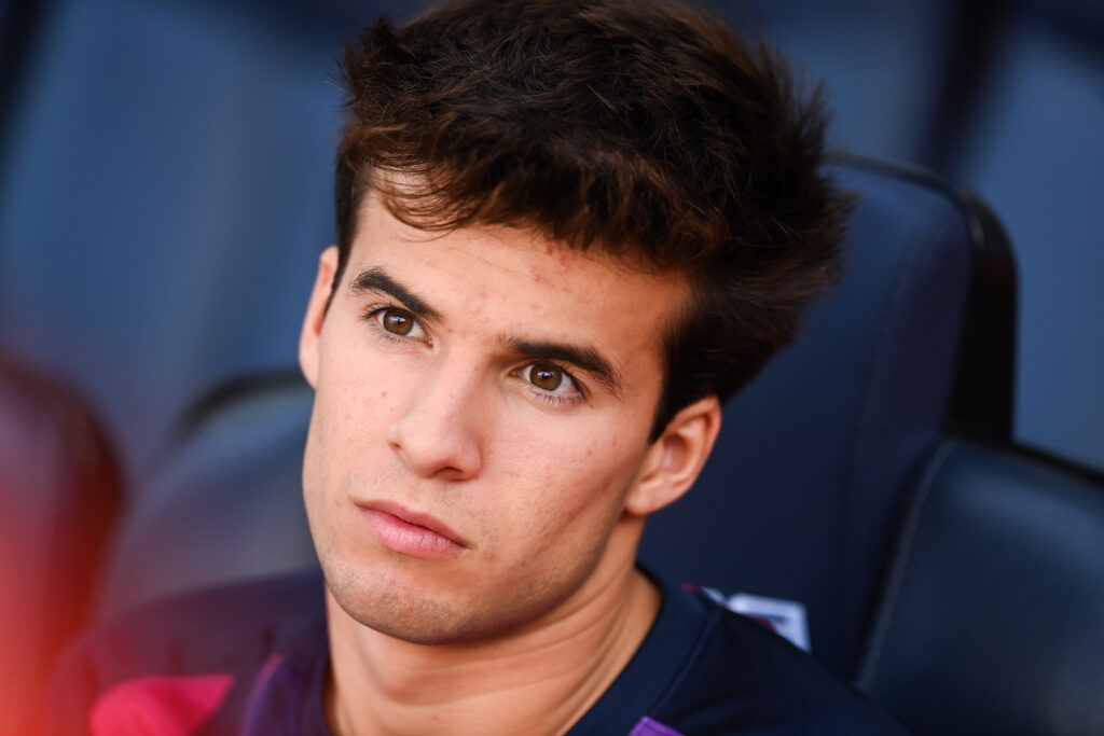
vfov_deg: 3.4
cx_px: 552
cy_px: 368
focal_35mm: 400
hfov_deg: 5.2
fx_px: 12268
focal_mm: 400
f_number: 2.8
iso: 800
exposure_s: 1/1600
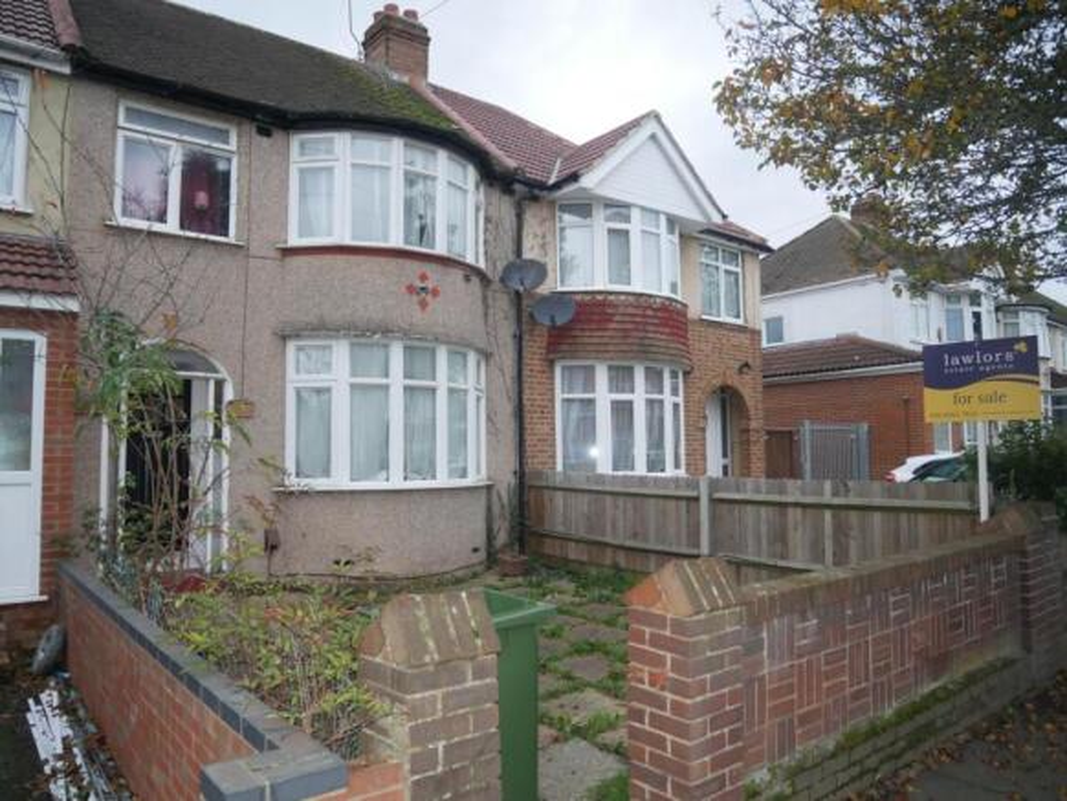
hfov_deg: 71.6
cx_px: 534
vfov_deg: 56.9
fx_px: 740
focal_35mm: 24
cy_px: 400
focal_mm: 12
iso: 1000
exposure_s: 1/50
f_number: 3.5
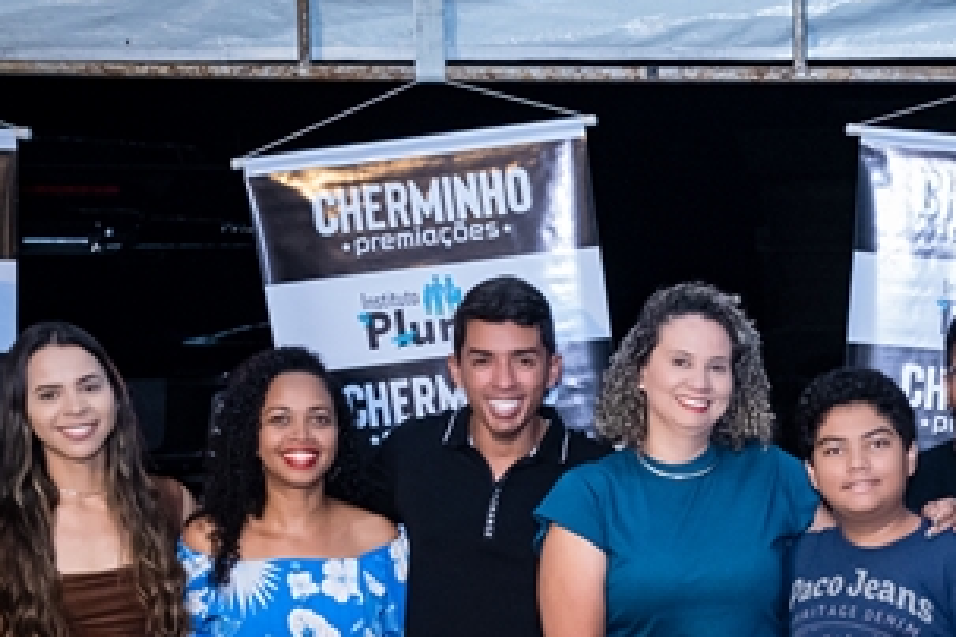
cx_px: 954
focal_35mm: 88
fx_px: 2337
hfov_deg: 22.3
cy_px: 650
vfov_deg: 15.2
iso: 2000
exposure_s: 1/200
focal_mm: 24
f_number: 2.8
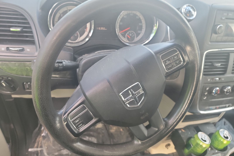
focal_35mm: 25
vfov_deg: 51.3
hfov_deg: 71.5
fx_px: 162
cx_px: 117
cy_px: 78
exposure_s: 1/59
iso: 262
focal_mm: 6.7
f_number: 1.8
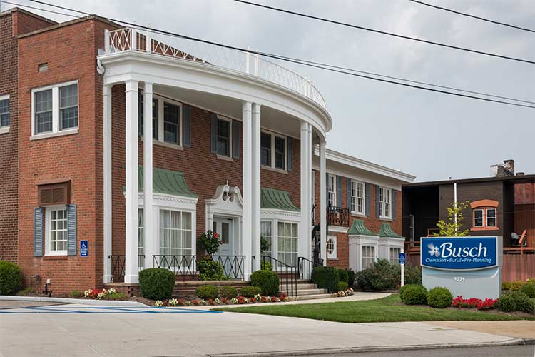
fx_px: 684
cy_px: 178
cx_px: 268
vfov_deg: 29.2
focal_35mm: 46
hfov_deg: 42.7
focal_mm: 46
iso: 400
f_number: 18
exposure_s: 1/400
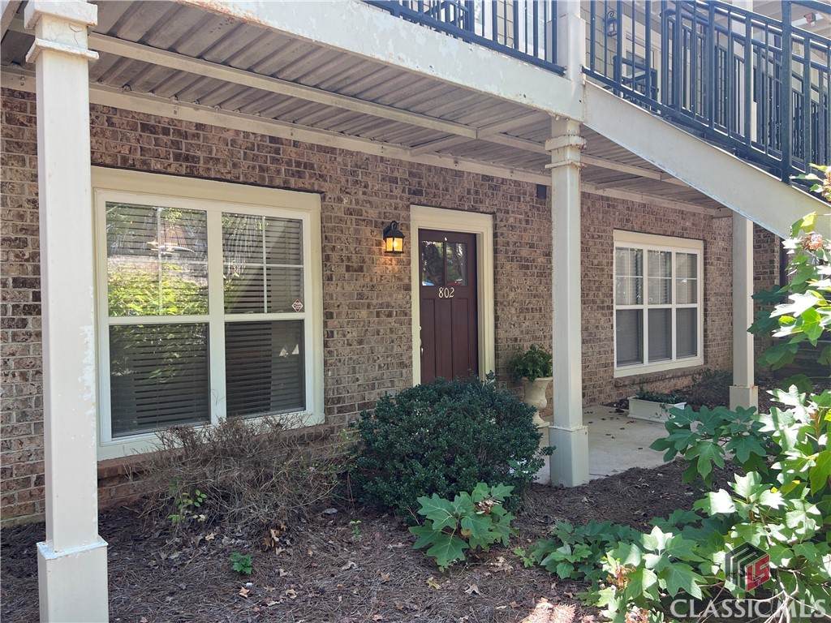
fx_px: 624
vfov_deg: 53.1
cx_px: 416
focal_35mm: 26
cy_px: 312
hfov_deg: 67.3
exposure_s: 1/183
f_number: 1.5
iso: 50
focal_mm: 5.7
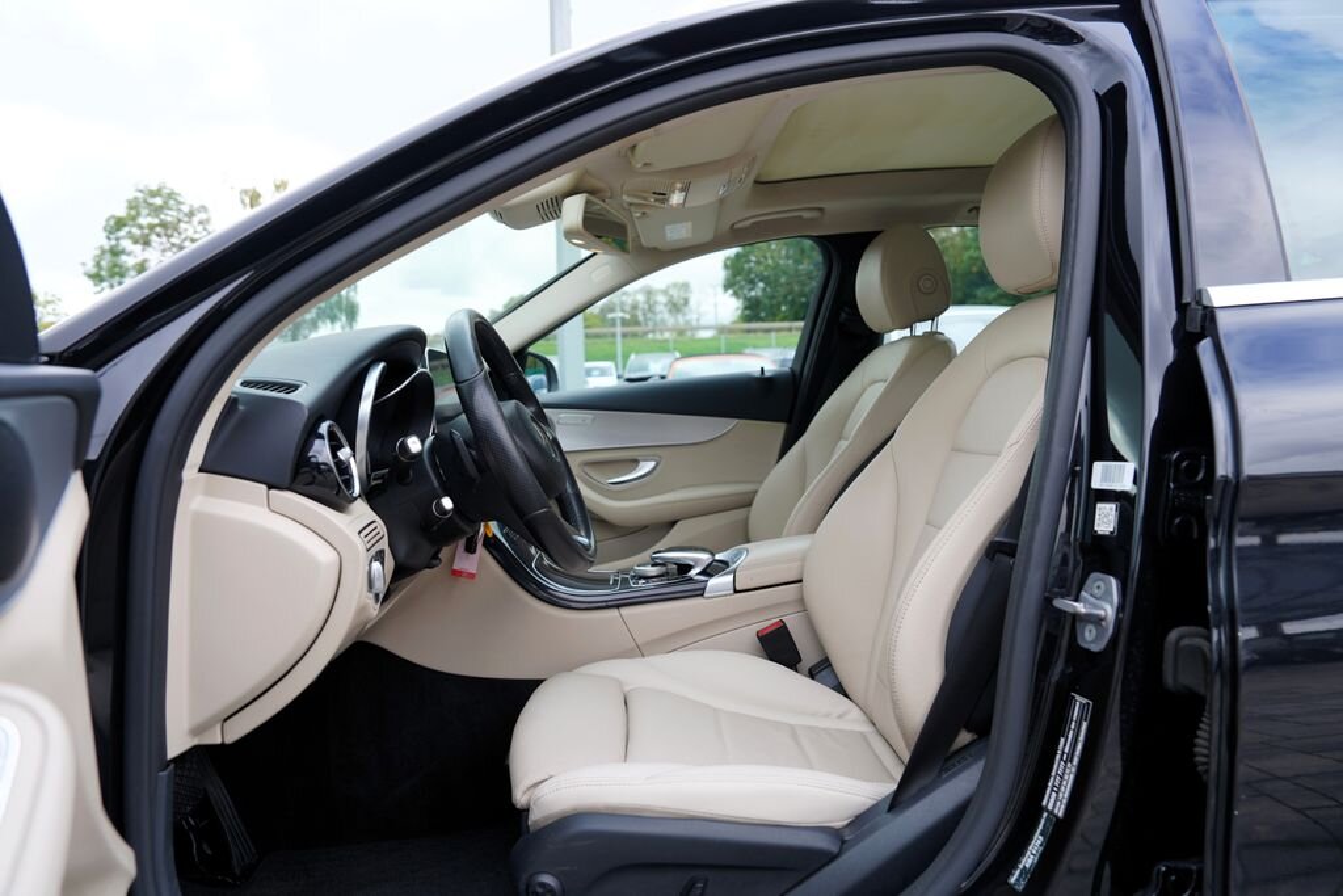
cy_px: 448
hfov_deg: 73.7
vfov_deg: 53.1
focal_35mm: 24
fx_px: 895
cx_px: 672
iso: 100
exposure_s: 1/60
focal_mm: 24
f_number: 4
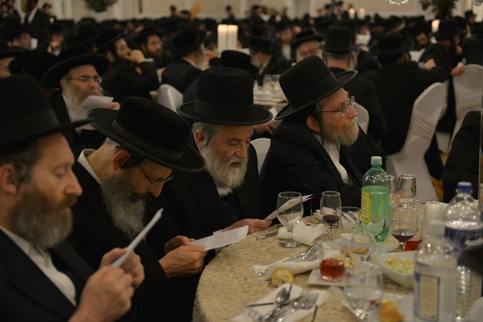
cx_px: 242
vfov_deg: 24.2
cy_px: 161
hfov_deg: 35.6
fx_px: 751
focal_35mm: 56
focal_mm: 56
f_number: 2.8
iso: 1000
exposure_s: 1/125
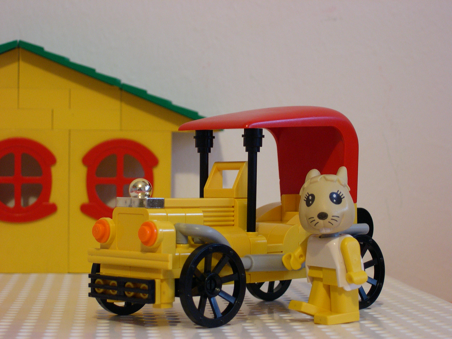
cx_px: 226
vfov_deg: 15.2
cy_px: 170
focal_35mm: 97
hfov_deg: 20.2
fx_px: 1267
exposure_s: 1/4.3
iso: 289
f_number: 4.6
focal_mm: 20.5
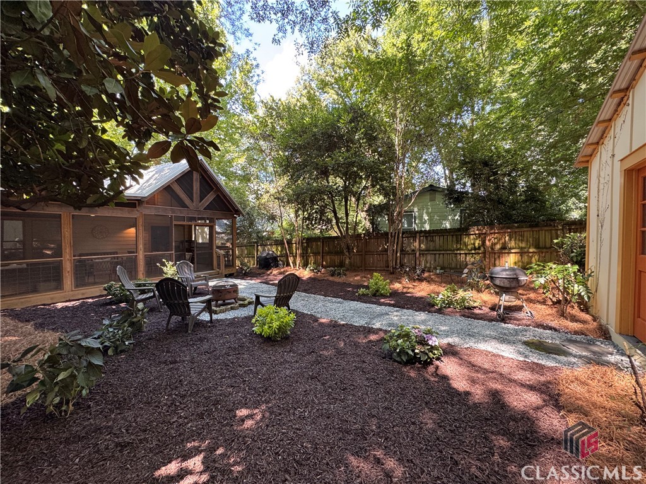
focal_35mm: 14
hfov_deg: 102.1
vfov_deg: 85.7
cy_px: 242
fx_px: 261
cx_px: 323
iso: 200
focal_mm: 2.22
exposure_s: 1/99
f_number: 2.2
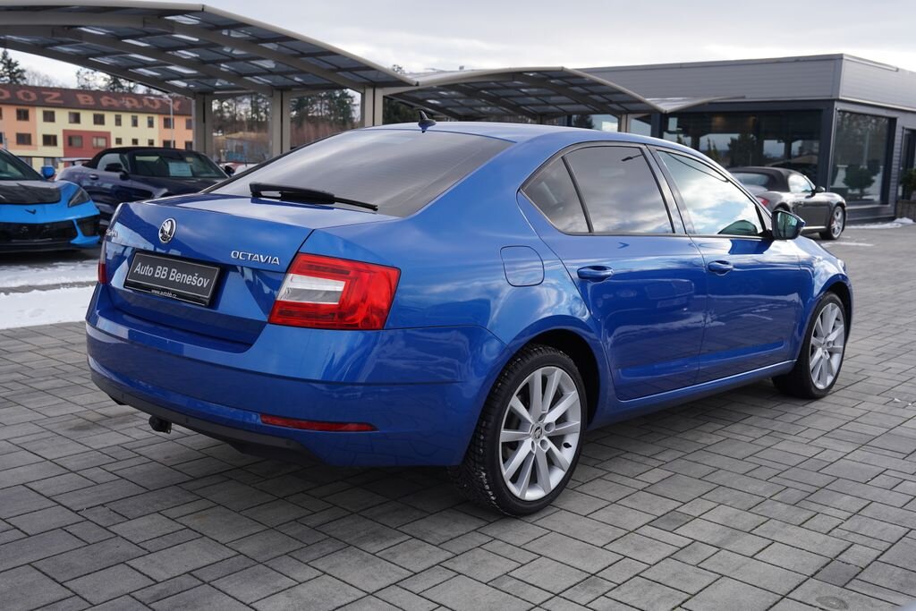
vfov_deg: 36.0
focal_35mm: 37
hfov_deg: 51.9
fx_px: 942
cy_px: 306
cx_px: 458
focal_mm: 37
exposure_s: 1/160
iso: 100
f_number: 5.6
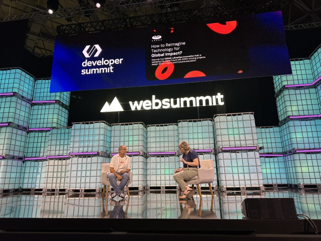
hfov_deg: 71.6
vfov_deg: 56.8
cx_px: 160
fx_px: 223
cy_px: 120
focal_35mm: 24
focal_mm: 6.86
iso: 160
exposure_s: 1/110
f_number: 1.78
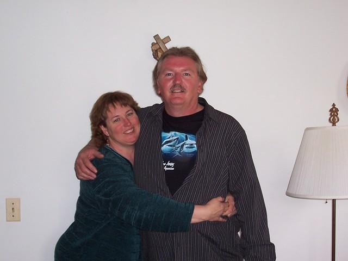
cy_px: 130
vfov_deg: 25.7
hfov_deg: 33.8
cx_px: 174
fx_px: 573
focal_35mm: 57
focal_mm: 8.6
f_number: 3.4
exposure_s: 1/60
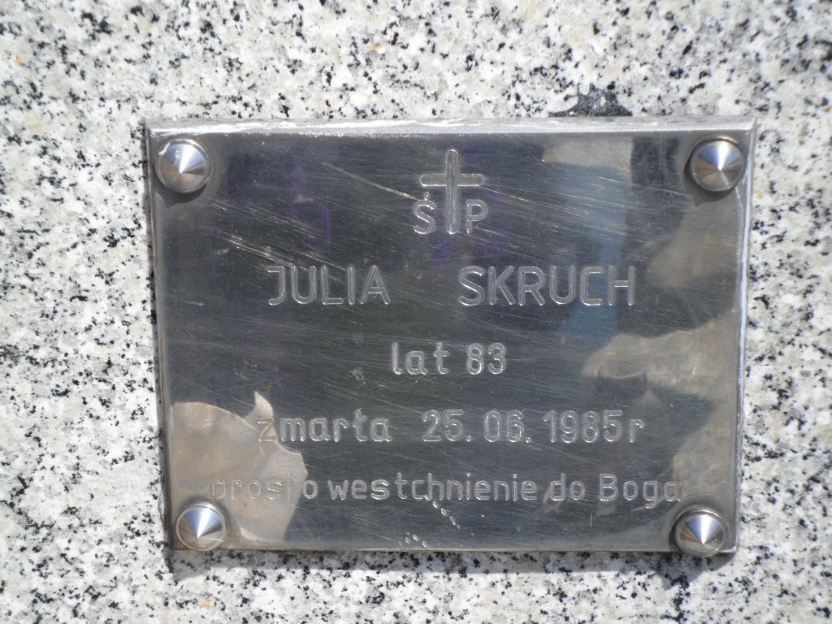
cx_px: 416
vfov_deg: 13.7
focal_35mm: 108
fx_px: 2596
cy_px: 312
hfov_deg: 18.2
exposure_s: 1/350
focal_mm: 19.6
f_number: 5
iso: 100
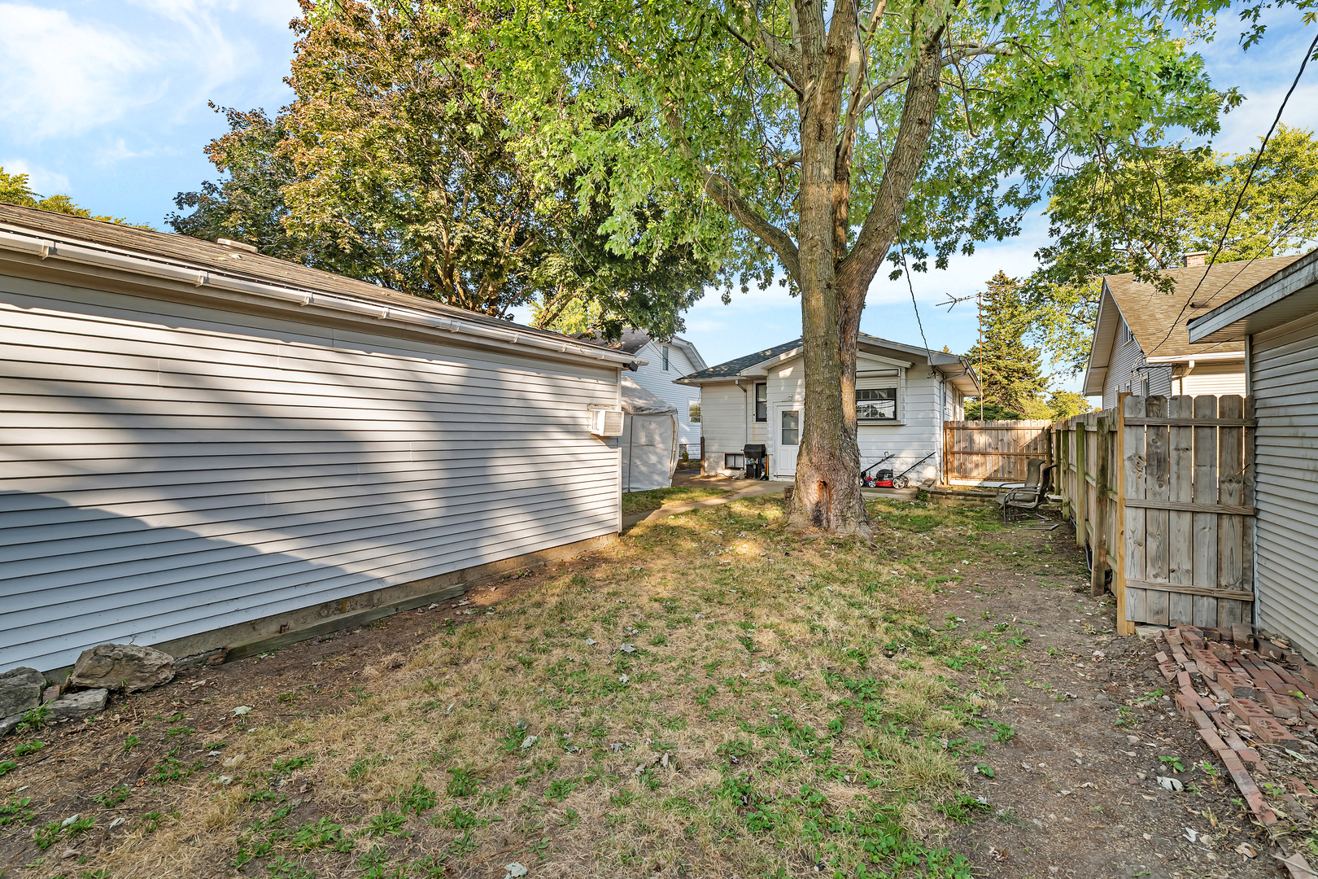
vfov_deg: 81.2
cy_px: 440
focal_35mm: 14
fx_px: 513
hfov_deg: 104.3
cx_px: 659
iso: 500
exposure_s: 1/160
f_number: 8
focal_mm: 14
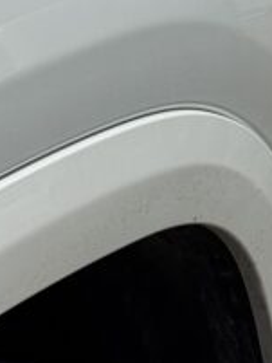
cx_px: 488
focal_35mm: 191
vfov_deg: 10.3
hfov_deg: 7.6
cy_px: 215
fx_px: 1999
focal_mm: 6.76
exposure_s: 1/9009
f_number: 1.78
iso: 64
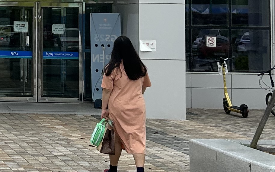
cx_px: -54
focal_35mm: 122
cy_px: -41
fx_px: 914
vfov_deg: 10.5
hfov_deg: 16.4
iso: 50
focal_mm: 5.7
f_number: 1.5
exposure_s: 1/2252
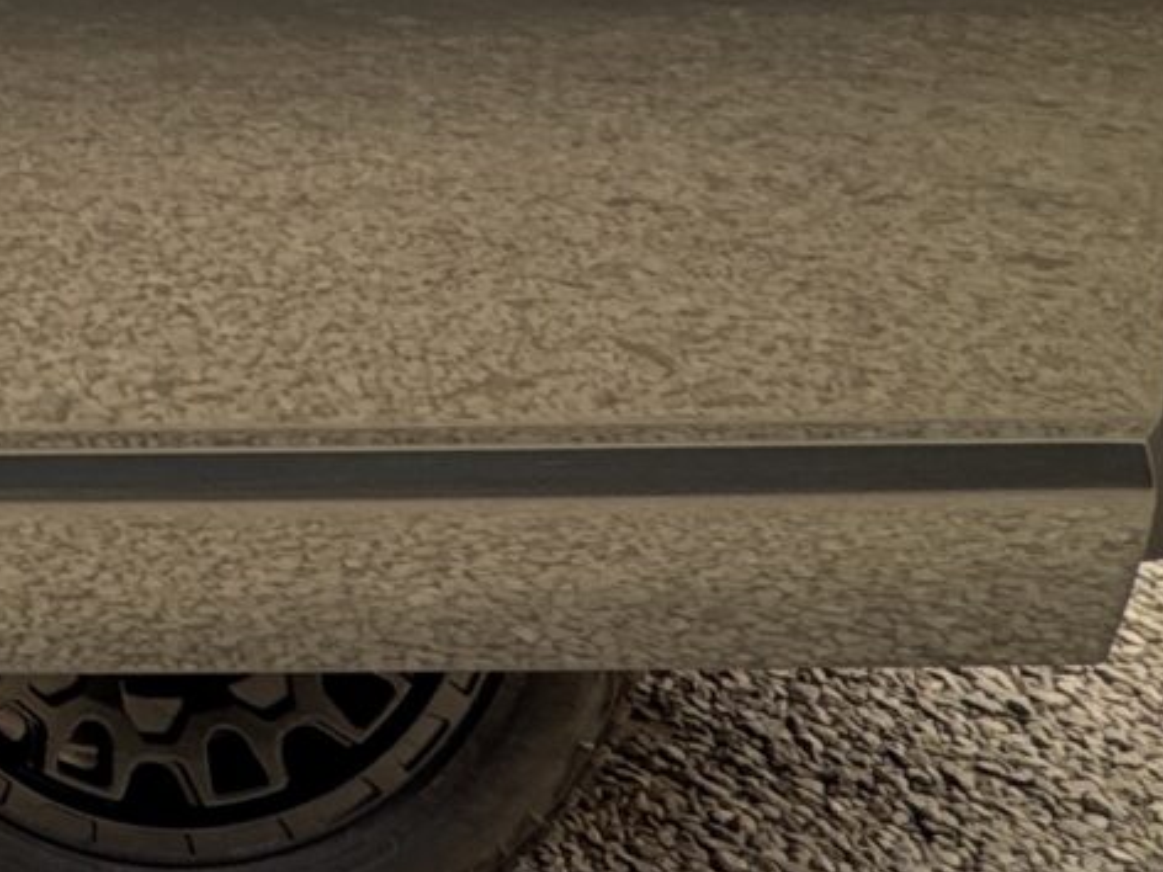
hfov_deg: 16.3
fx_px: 2553
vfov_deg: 17.2
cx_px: -1419
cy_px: -498
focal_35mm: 76
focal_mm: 2.22
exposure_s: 1/116
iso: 40
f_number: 2.2
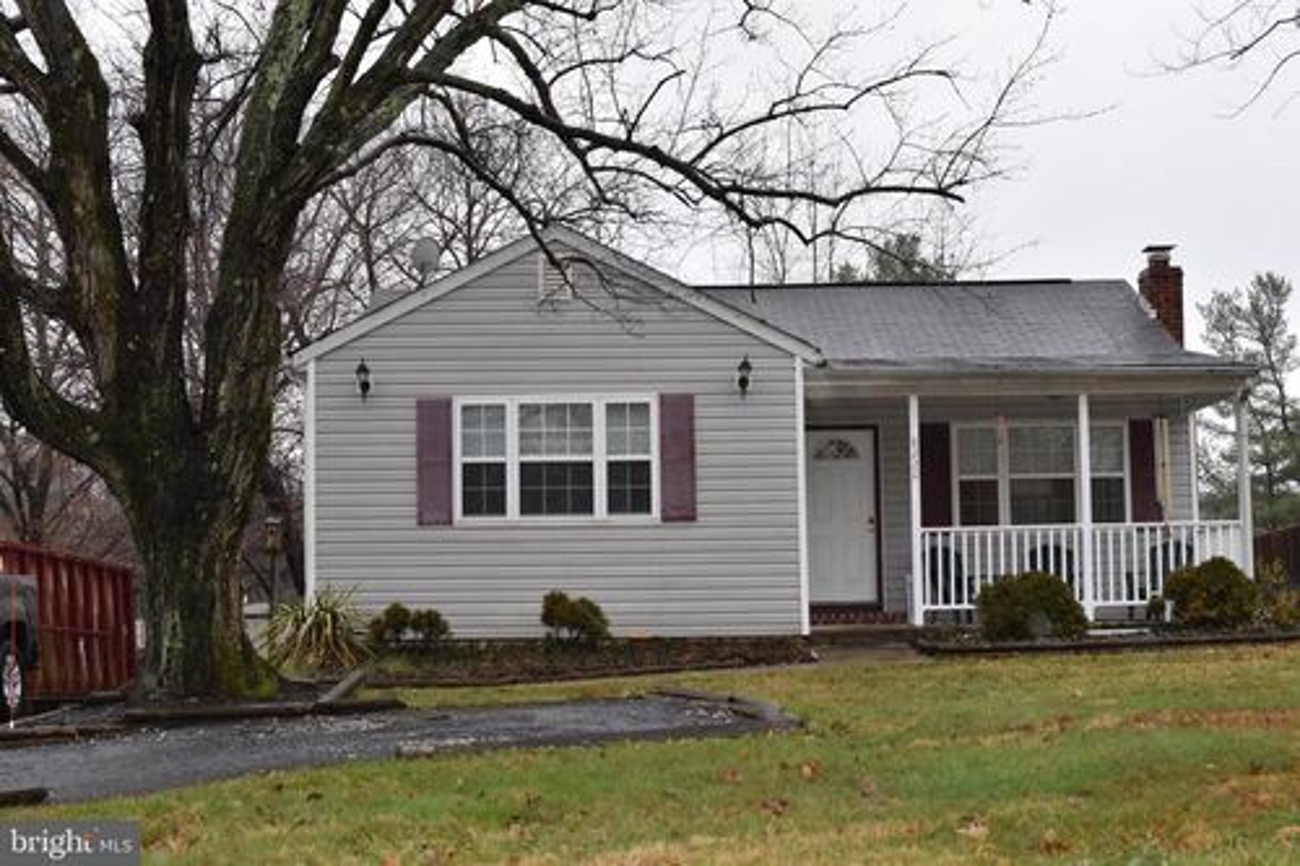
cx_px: 650
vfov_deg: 25.7
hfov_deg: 37.9
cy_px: 433
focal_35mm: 52
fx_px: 1895
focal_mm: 35
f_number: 5.6
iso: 400
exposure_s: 1/125
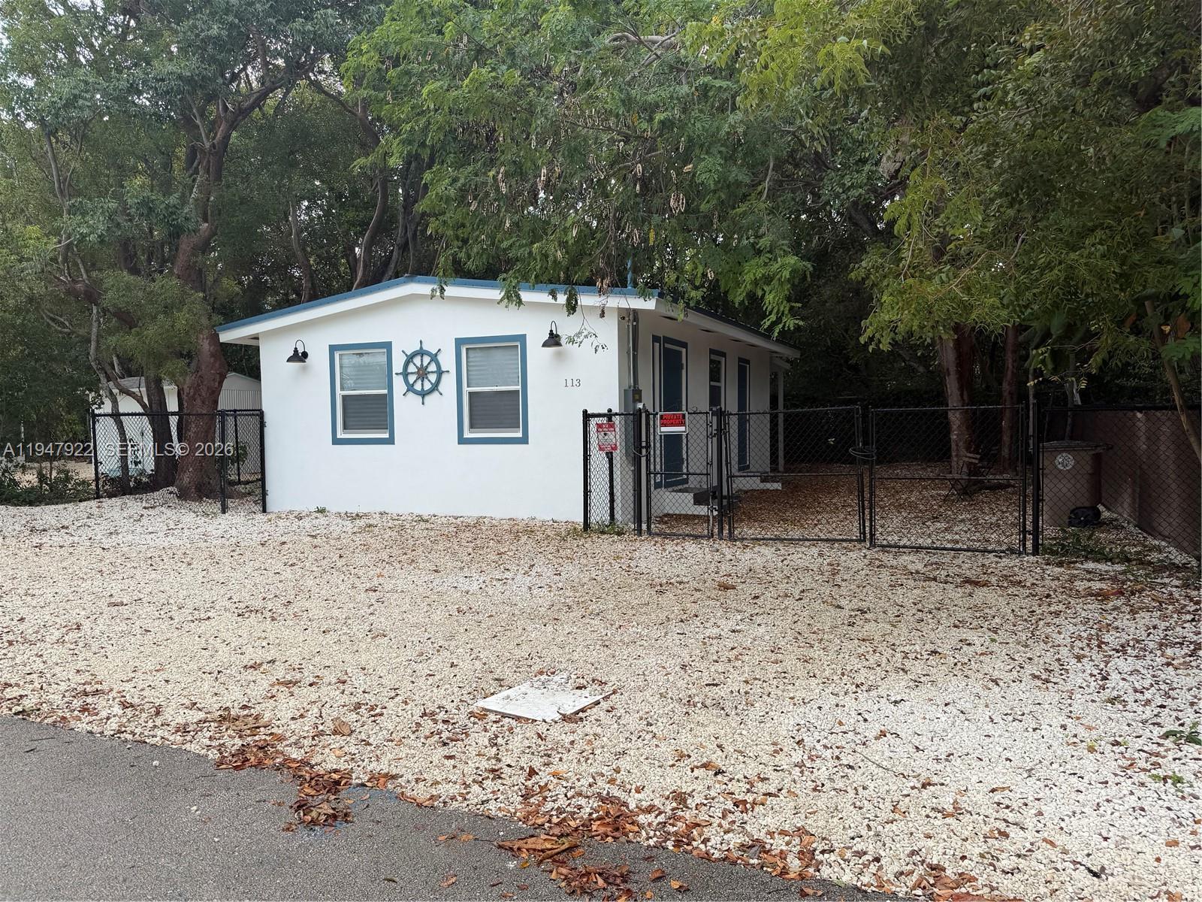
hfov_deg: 71.6
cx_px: 601
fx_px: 833
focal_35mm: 24
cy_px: 451
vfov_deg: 56.8
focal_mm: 6.76
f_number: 1.78
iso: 80
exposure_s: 1/1553
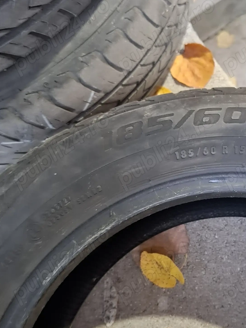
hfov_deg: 32.7
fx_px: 398
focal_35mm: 42
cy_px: 175
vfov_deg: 44.8
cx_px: 218
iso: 400
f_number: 1.8
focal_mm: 5.54
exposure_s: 1/25
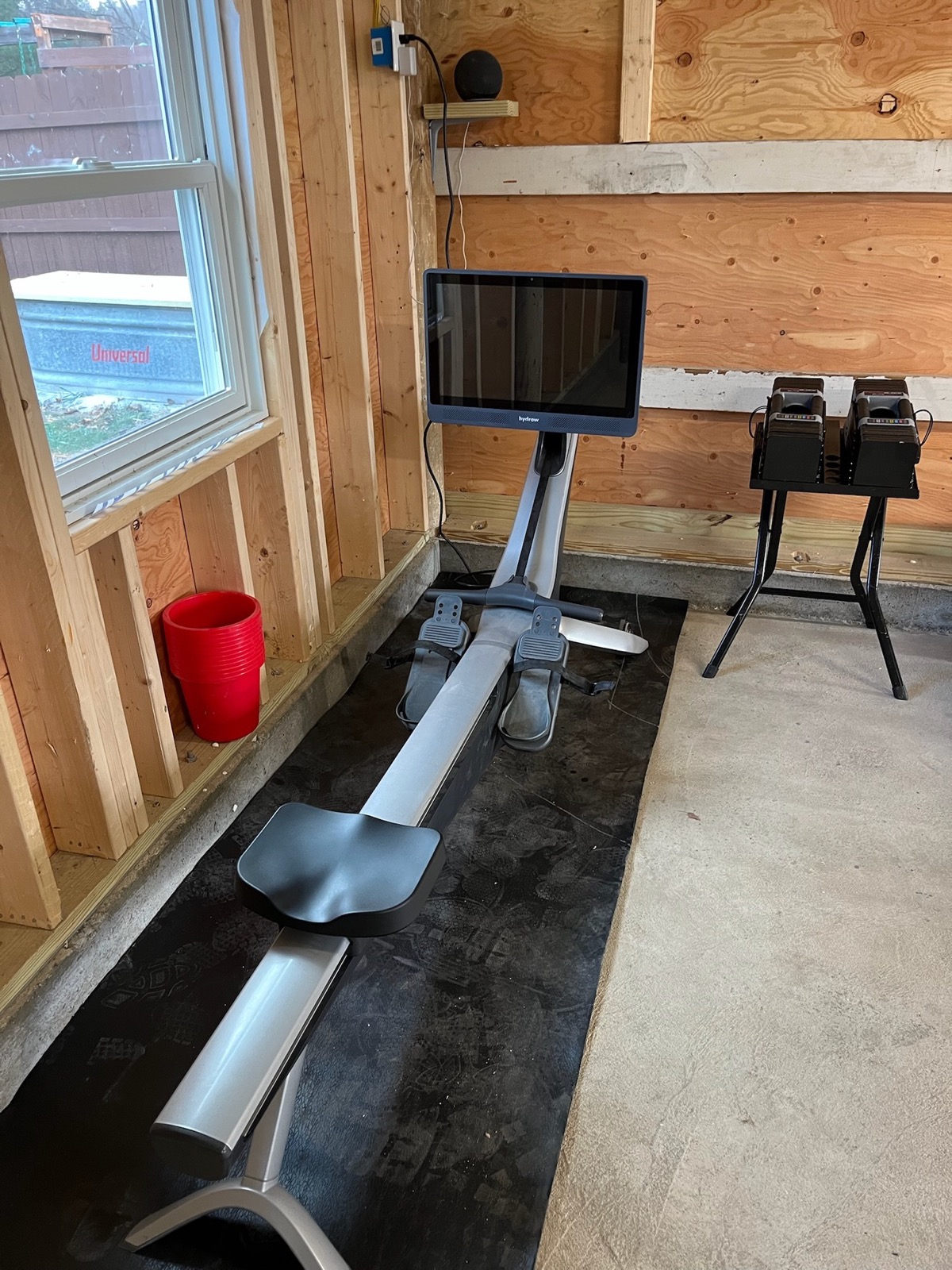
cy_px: 635
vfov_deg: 67.3
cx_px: 476
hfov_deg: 53.1
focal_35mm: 26
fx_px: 953
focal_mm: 5.1
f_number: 1.6
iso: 200
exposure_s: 1/60
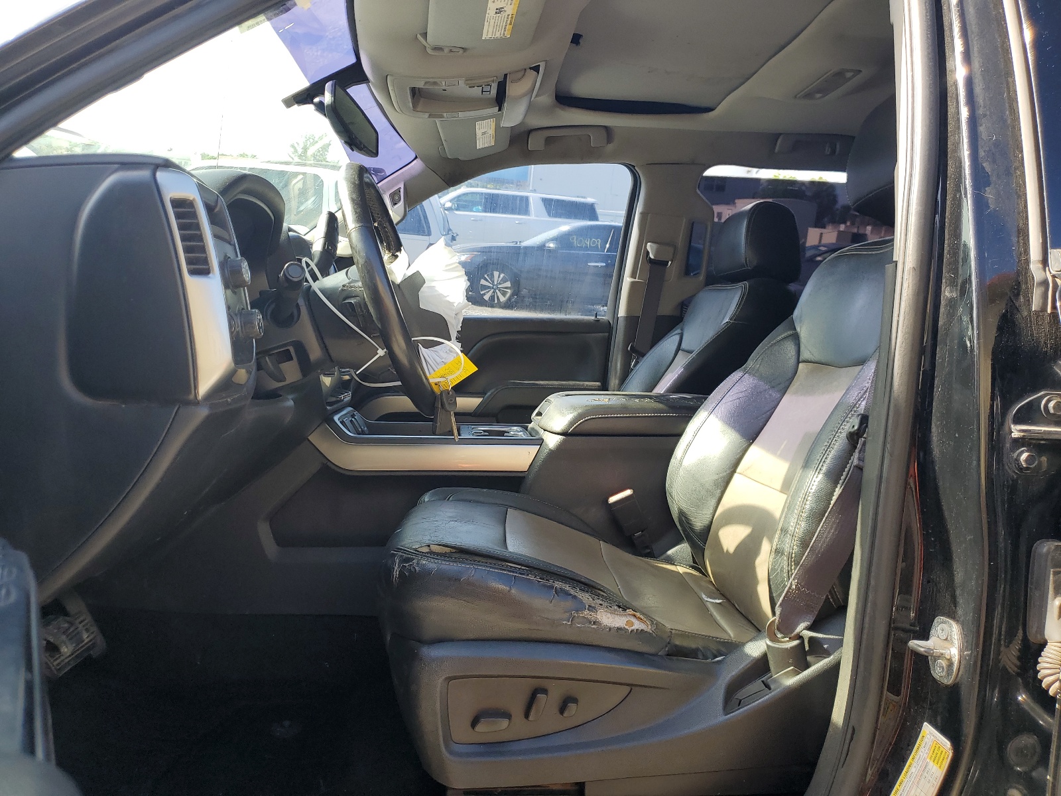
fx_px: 797
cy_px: 398
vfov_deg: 53.1
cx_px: 530
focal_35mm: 26
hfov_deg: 67.3
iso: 50
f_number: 1.5
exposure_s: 1/286
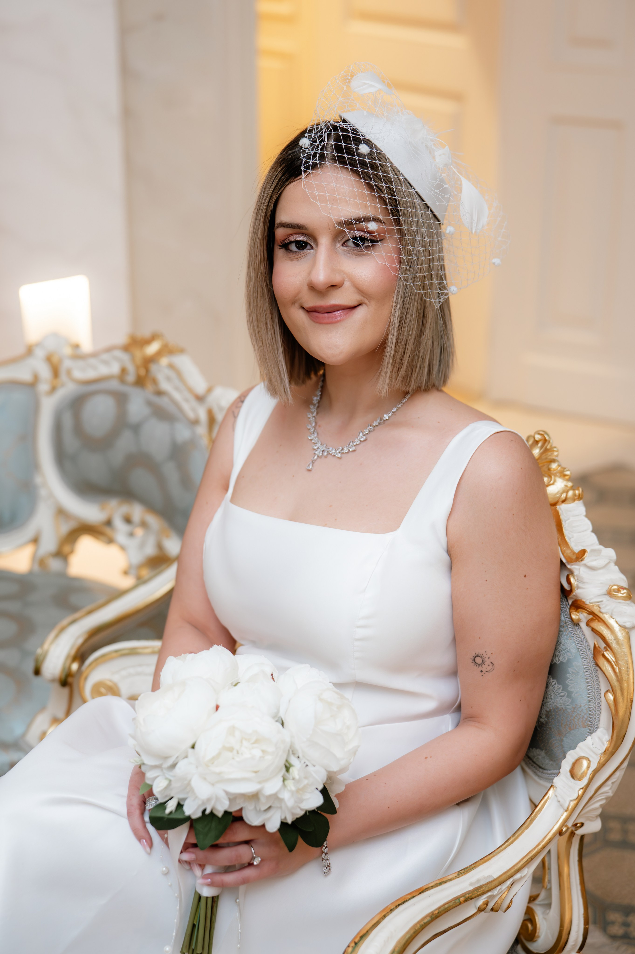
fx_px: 1457
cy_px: 477
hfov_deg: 24.6
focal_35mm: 55
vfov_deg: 36.3
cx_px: 318
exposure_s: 1/200
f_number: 2.8
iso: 800
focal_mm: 55
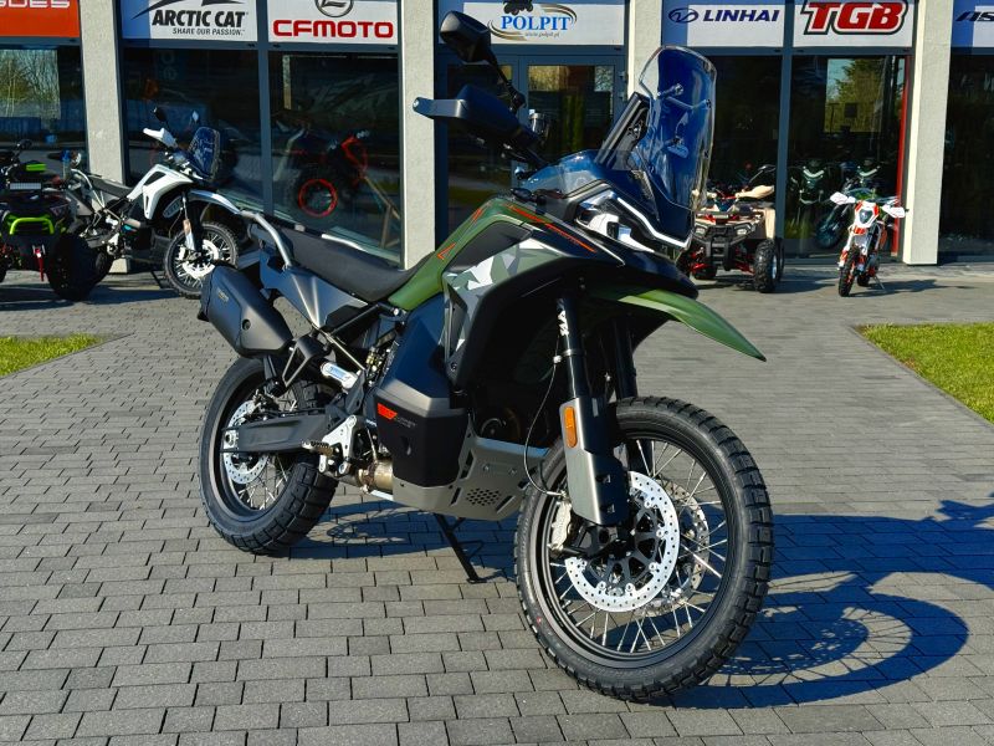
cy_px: 373
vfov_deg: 30.3
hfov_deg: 39.7
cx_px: 497
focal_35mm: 48
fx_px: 1378
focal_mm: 6.76
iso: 64
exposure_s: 1/4098
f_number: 1.78
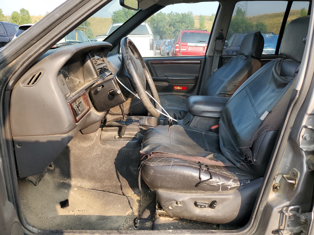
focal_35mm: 26
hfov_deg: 67.3
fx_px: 236
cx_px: 157
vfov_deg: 53.1
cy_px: 118
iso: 50
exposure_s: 1/526
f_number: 1.5
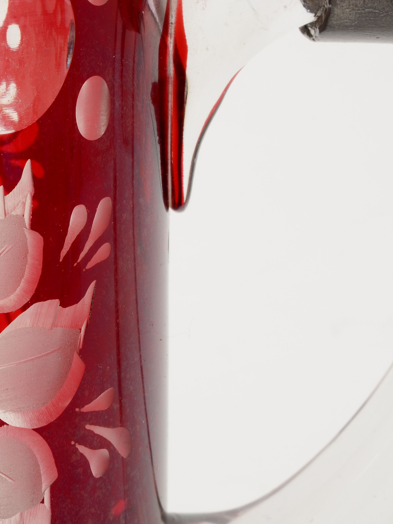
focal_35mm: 167
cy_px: 301
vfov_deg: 11.8
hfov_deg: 8.8
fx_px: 2528
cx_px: -99
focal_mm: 55
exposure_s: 1/160
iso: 100
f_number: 25
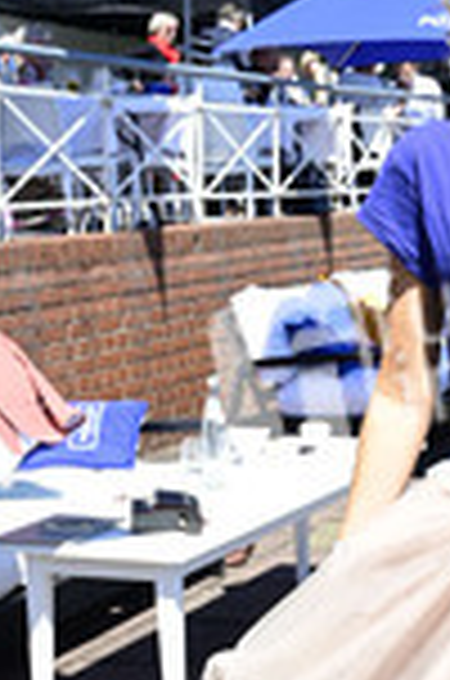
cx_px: 572
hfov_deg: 15.3
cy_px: 576
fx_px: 1601
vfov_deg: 23.5
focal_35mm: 85
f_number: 7.1
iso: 100
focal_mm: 32
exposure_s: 1/200
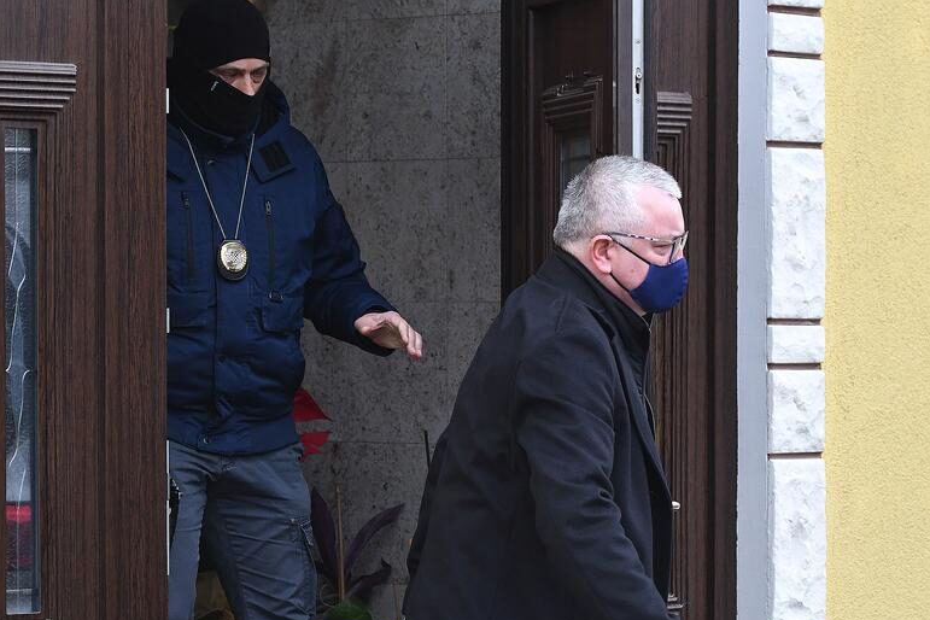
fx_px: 4288
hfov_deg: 12.4
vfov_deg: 8.2
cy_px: 584
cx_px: 381
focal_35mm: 166
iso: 800
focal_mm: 80
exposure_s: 1/800
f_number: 5
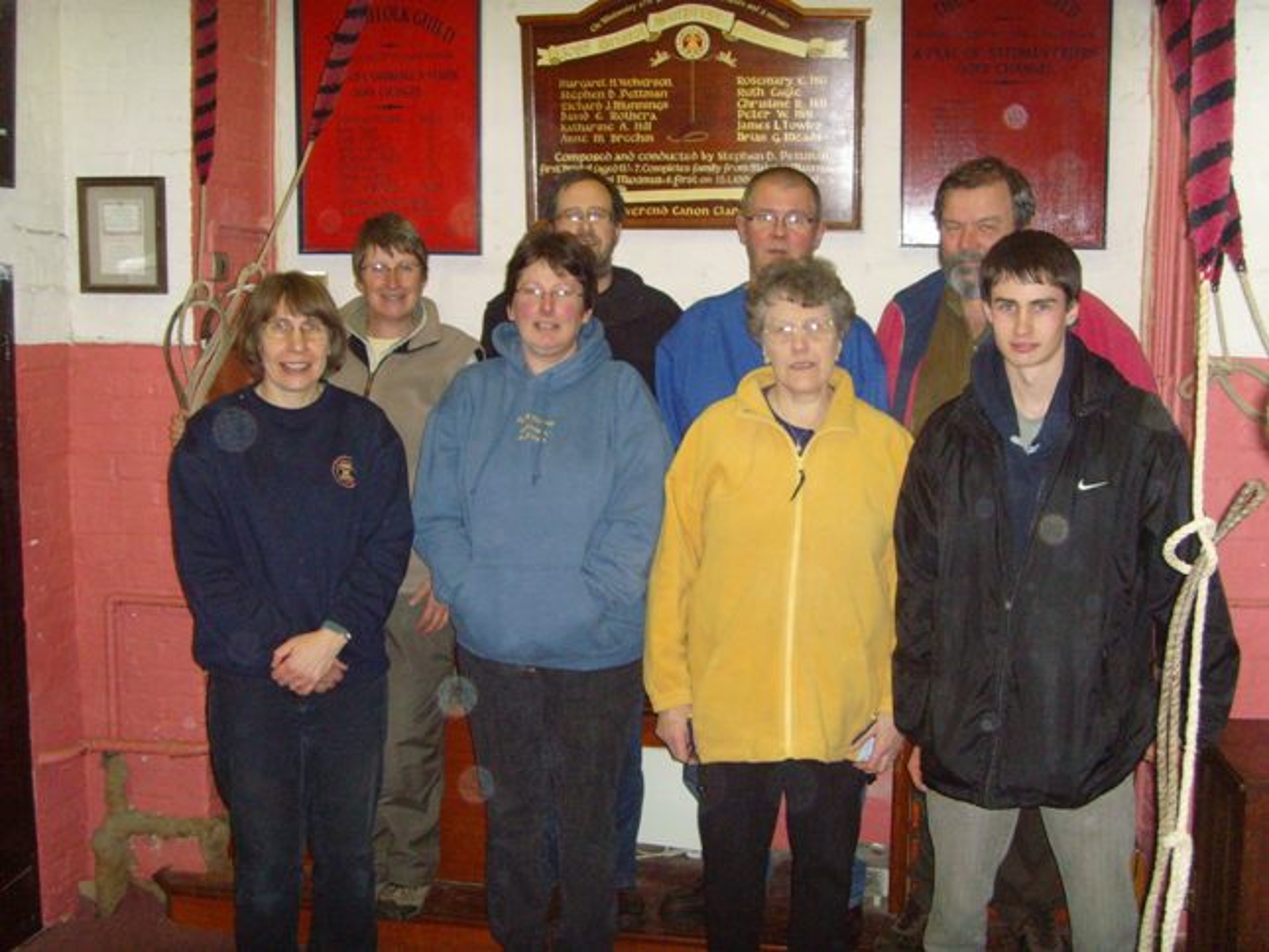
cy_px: 476
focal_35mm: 39
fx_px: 1430
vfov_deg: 36.8
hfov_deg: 47.9
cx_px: 634
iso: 320
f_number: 3.5
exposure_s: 1/45
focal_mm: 6.6
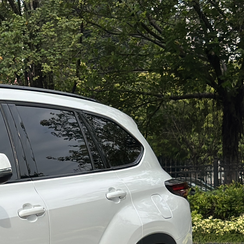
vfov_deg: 11.4
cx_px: -192
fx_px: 1220
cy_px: 208
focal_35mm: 153
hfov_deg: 10.7
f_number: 1.78
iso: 100
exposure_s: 1/4785
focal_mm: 6.86
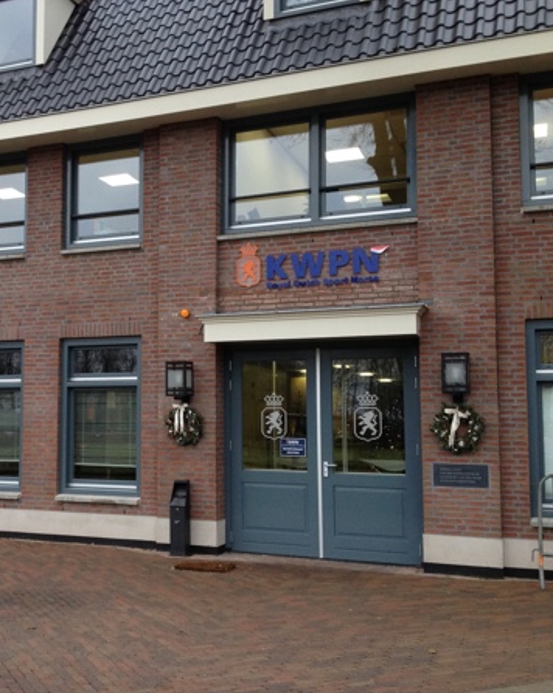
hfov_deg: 32.0
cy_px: 345
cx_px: 127
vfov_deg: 40.4
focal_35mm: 46
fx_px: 942
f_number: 2.4
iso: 100
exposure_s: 1/120
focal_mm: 4.28
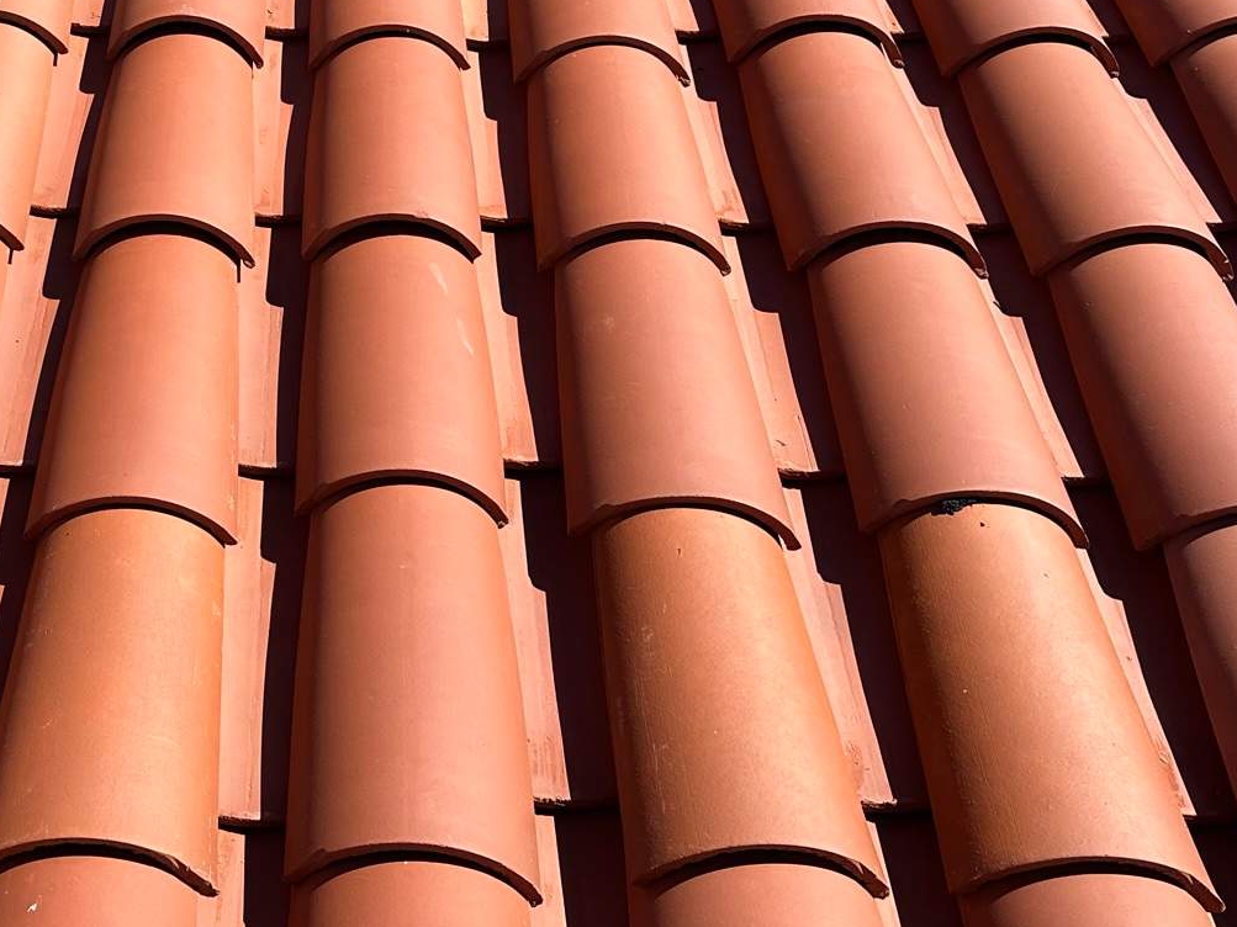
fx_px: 1751
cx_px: 260
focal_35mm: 49
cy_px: 184
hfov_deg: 37.6
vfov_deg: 29.0
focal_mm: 6.86
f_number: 1.78
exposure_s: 1/4545
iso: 80
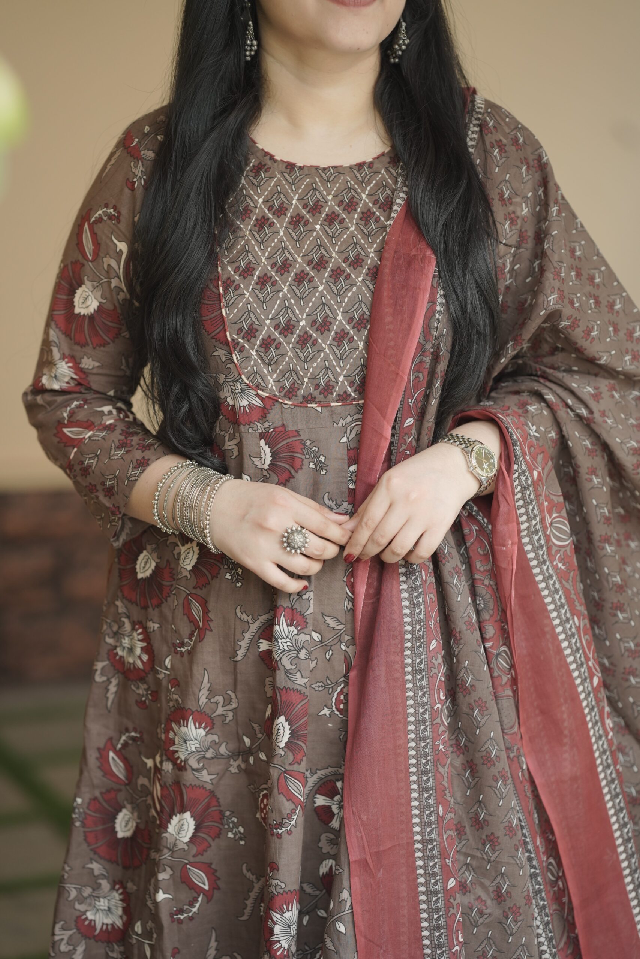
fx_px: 2266
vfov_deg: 23.9
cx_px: 320
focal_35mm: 85
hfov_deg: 16.1
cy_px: 480
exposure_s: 1/400
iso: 400
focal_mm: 85
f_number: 2.2
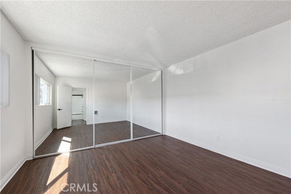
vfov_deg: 81.1
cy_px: 97
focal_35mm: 14
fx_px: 113
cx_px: 146
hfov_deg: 104.3
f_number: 9
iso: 100
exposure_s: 1/25
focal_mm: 14
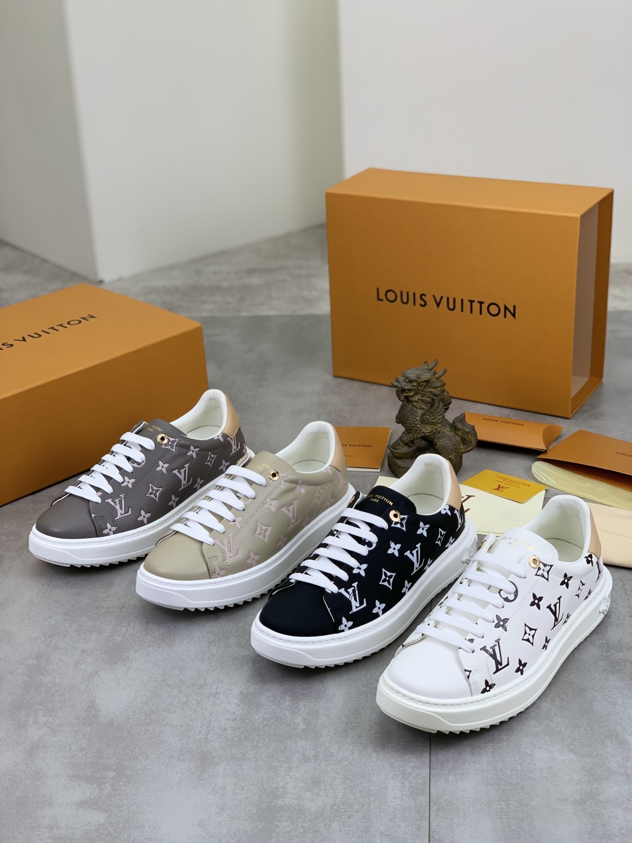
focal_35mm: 52
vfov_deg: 36.8
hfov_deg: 28.0
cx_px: 316
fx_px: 1266
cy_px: 422
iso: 16
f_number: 2.4
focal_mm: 6
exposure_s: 1/110
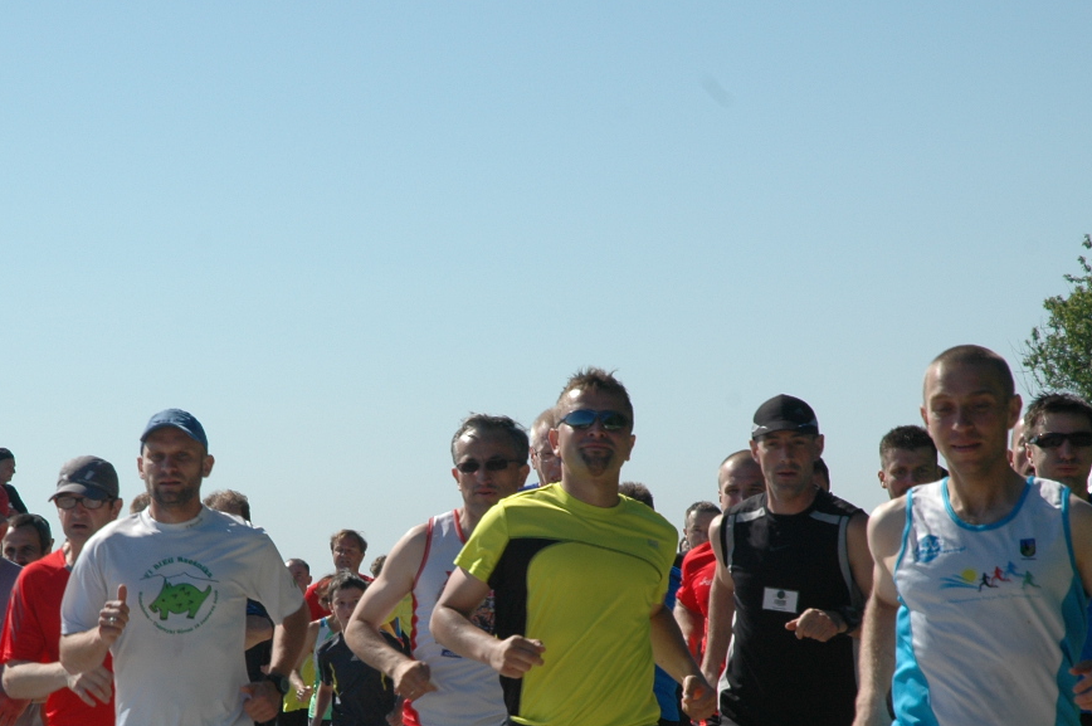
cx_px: 416
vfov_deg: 7.5
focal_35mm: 182
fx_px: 5515
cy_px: 591
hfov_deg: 11.3
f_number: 10
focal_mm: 70
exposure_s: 1/400
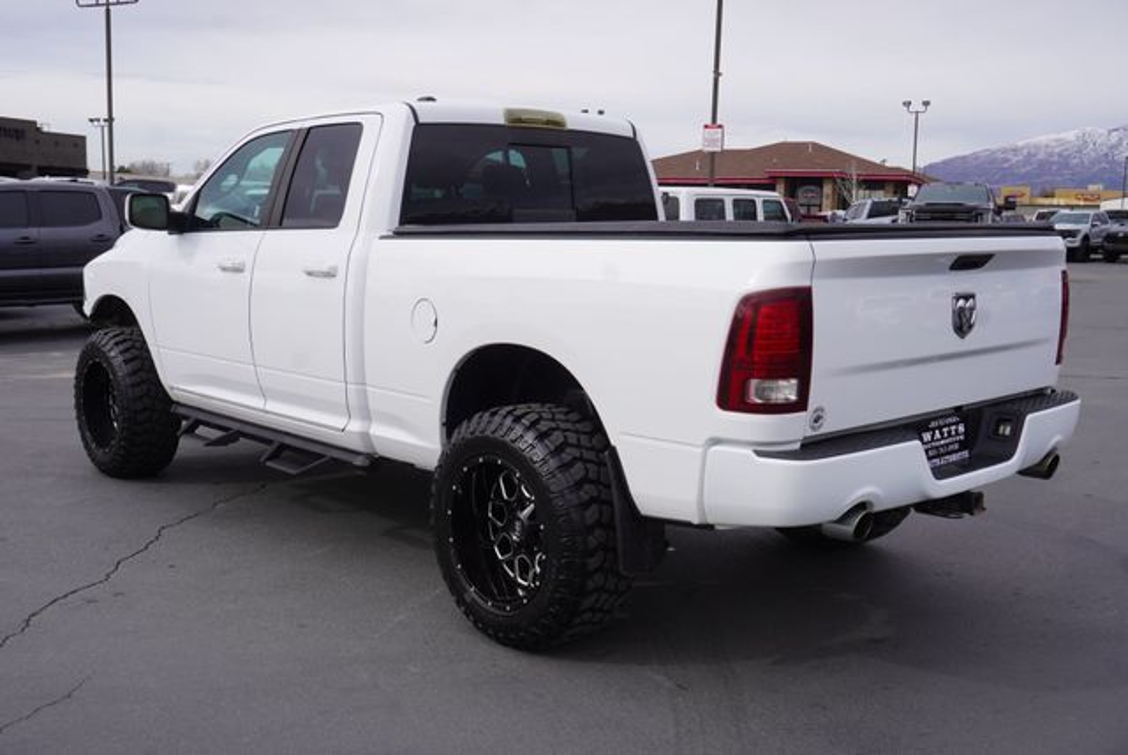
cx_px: 564
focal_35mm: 38
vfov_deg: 35.6
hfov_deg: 51.2
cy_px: 378
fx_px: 1176
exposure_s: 1/125
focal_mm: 25
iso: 100
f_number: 10
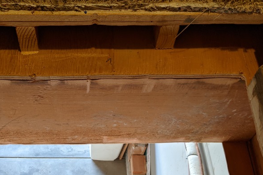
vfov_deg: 26.6
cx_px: 84
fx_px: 358
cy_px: 157
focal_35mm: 49
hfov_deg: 39.8
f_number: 1.8
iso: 78
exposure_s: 1/24
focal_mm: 4.44
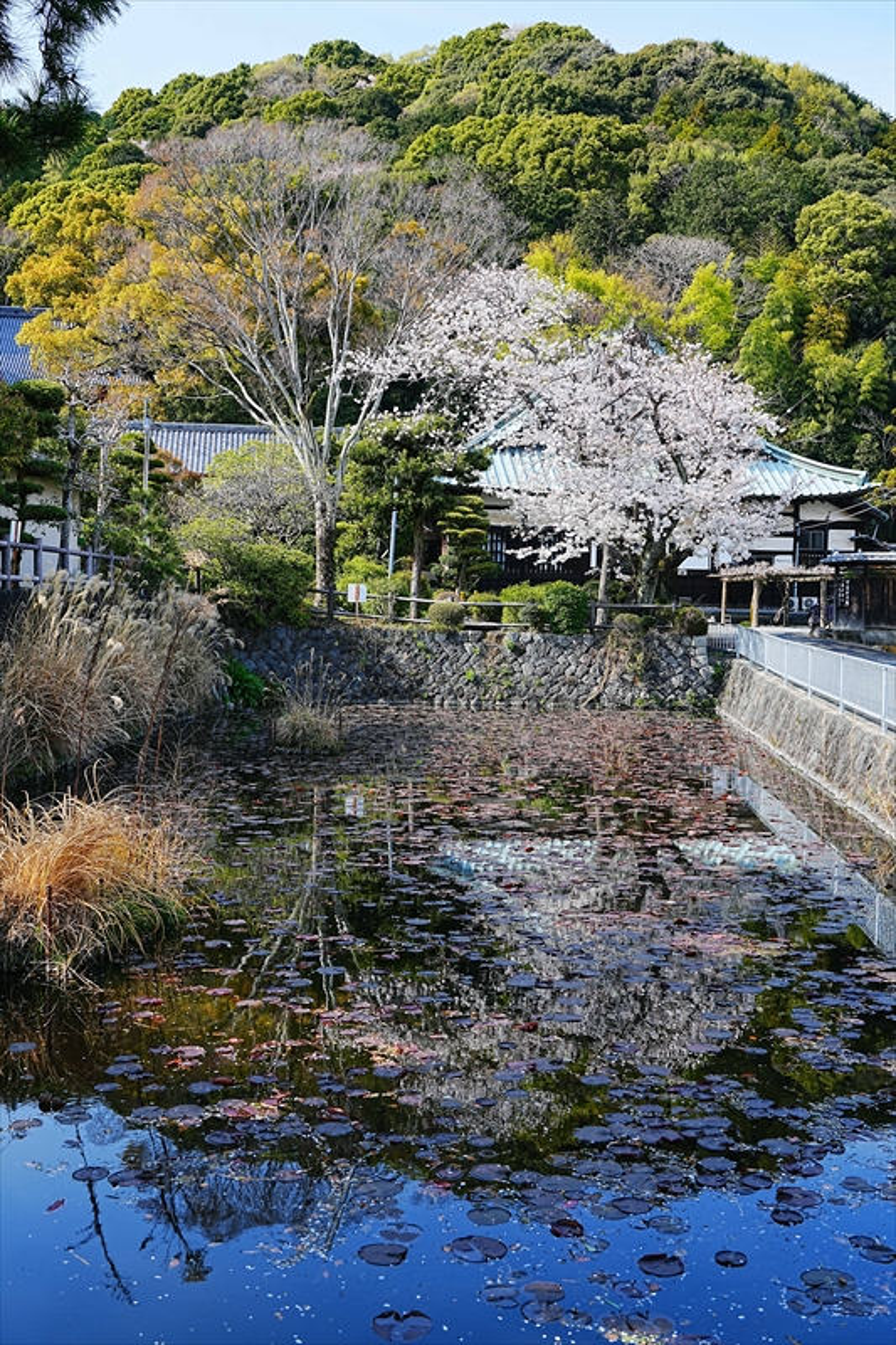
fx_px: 1382
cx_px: 448
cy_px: 672
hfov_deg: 35.9
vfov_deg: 51.9
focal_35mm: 37
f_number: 8
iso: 100
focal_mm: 37
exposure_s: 1/160
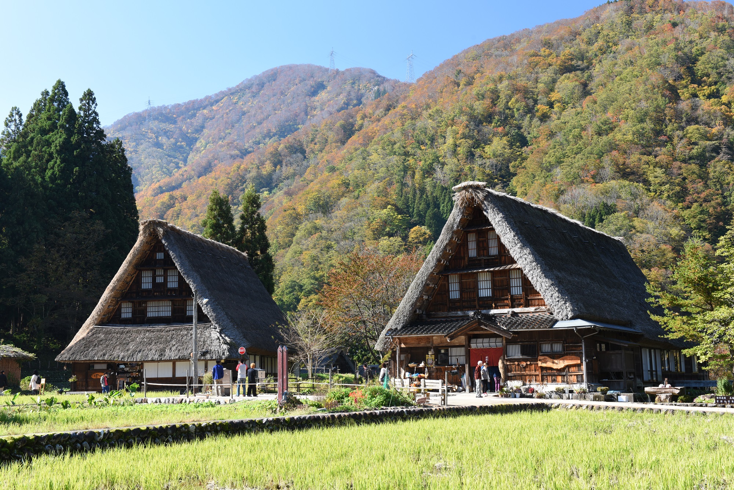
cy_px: 245
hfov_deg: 41.1
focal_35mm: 48
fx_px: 979
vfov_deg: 28.1
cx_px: 367
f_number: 10
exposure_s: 1/13
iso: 100
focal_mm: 48
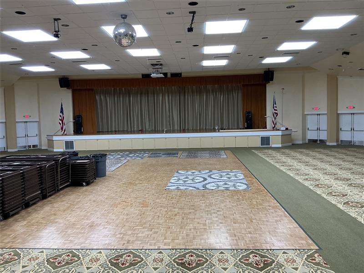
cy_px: 136
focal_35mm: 29
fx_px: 305
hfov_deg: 61.7
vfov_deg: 48.2
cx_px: 182
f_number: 1.8
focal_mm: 3
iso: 64
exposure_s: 1/60
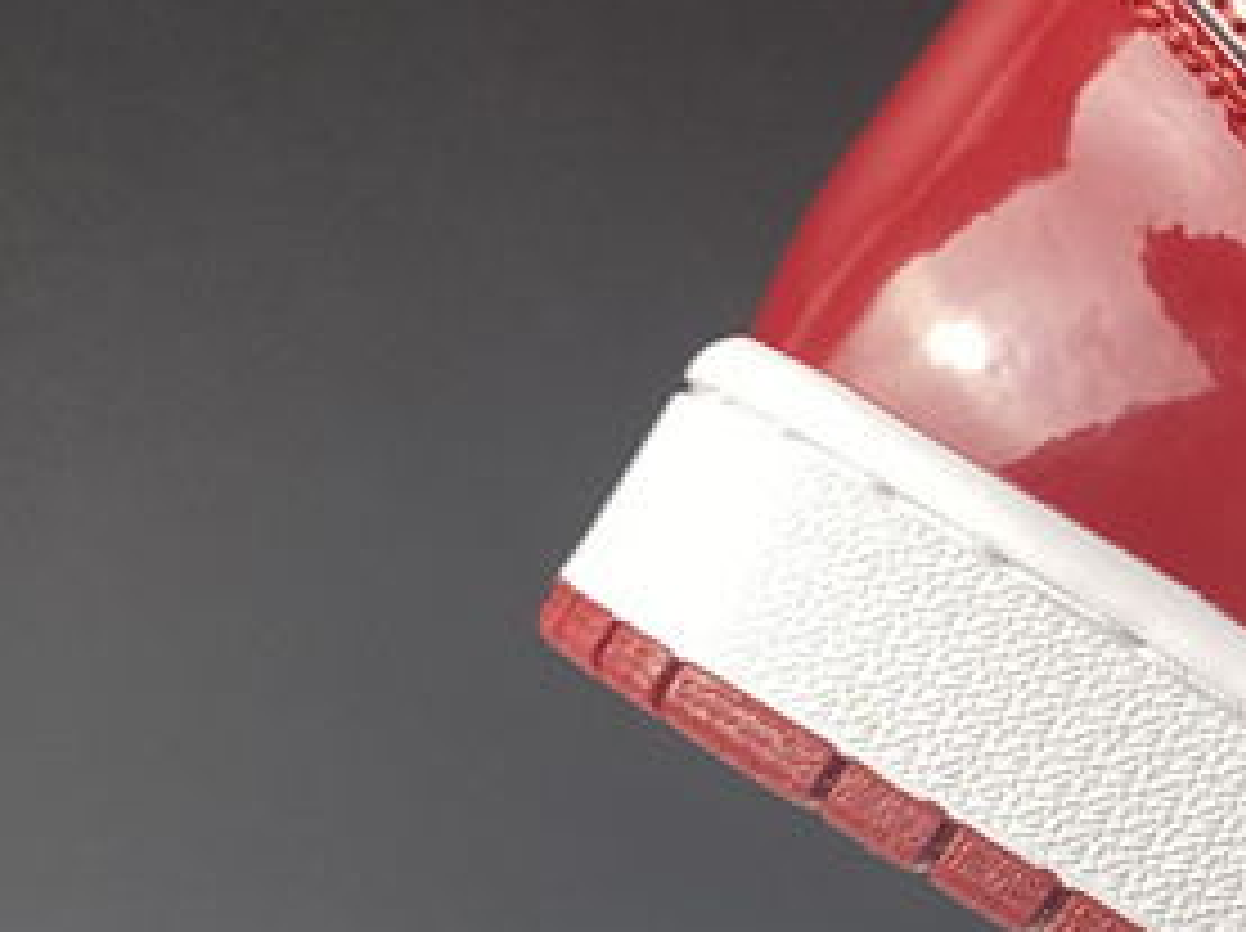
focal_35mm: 94
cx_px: 1997
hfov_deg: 18.1
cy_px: 689
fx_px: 3379
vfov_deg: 15.6
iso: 80
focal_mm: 4.25
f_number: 1.8
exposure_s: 1/100
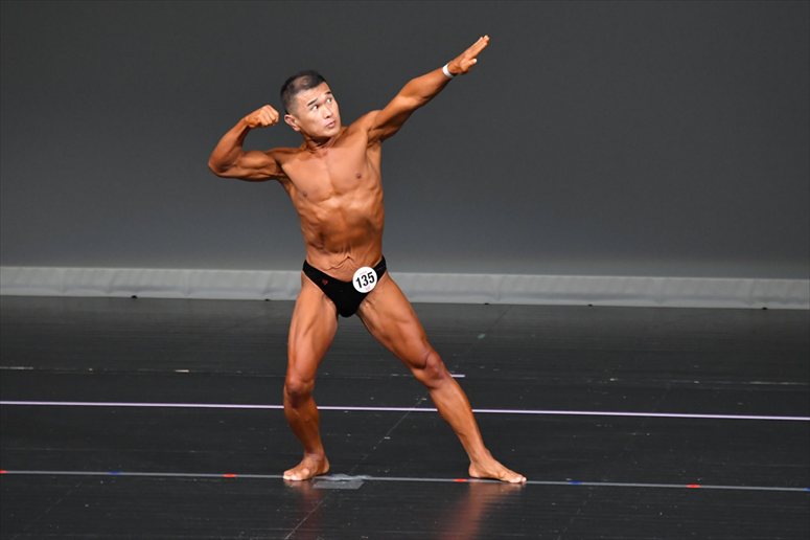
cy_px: 270
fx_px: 7759
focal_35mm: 345
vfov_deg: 4.0
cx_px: 405
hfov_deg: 6.0
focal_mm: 230
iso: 4000
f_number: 5.6
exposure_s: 1/400
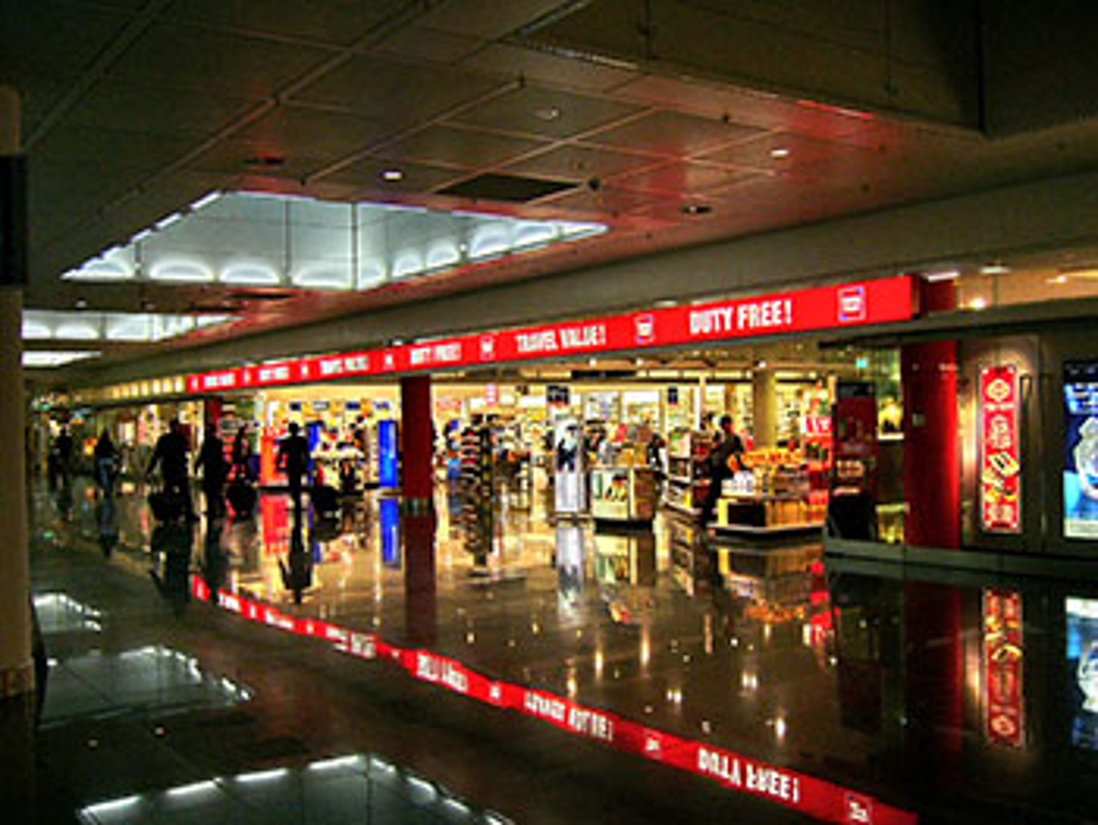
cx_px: 549
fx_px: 1111
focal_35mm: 35
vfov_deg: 40.7
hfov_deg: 52.6
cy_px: 412
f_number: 2.8
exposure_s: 1/60
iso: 100
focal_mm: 5.8
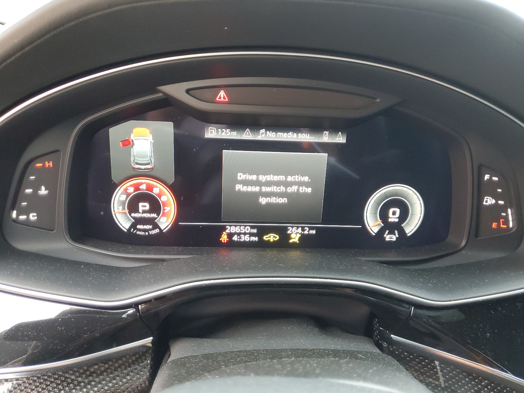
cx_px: 262
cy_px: 196
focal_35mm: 26
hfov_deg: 67.3
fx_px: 394
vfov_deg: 53.1
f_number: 1.5
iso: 317
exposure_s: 1/60.2
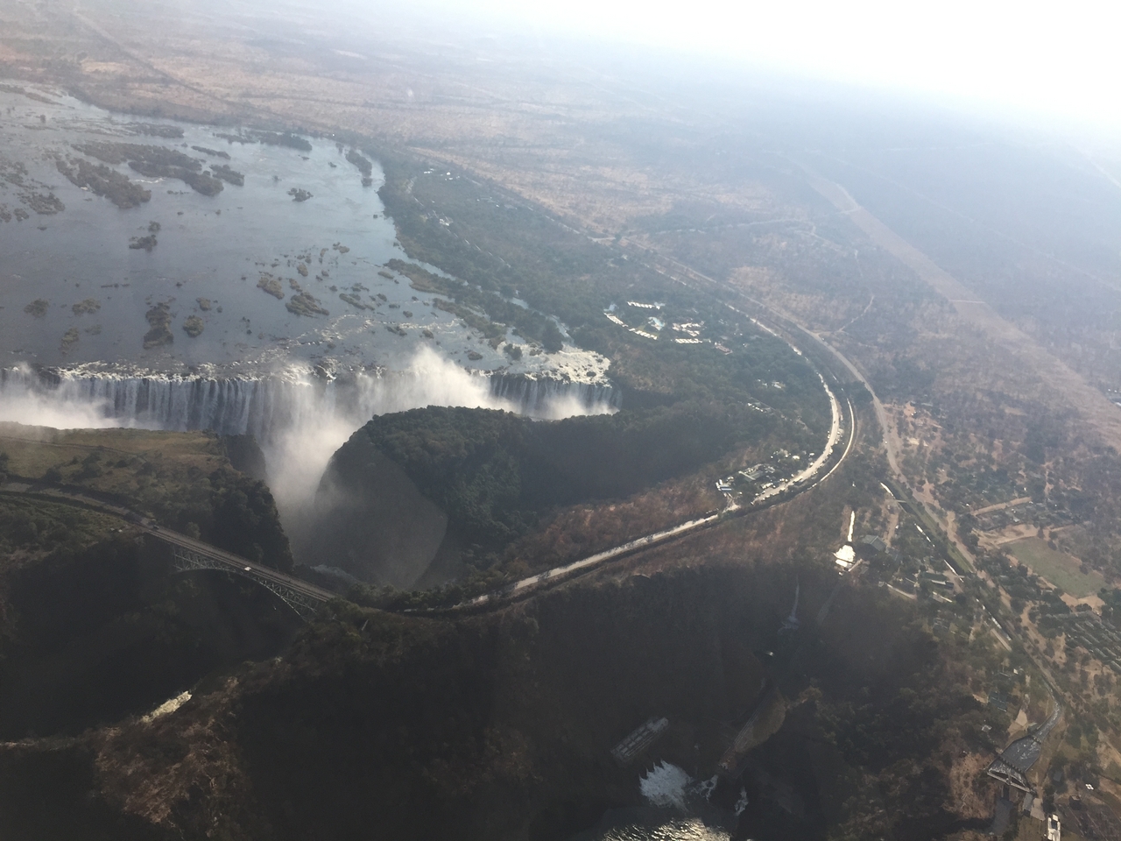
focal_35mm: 29
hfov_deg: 61.7
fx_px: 939
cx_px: 560
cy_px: 420
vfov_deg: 48.2
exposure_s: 1/2639
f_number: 2.2
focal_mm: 4.15
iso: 32
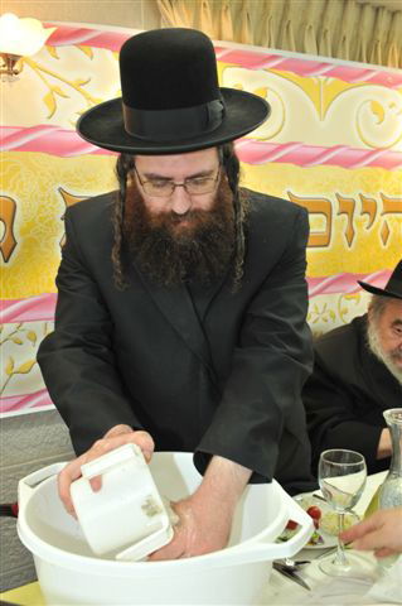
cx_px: 201
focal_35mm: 40
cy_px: 303
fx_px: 671
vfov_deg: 48.5
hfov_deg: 33.3
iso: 800
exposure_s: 1/60
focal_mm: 40
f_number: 7.1
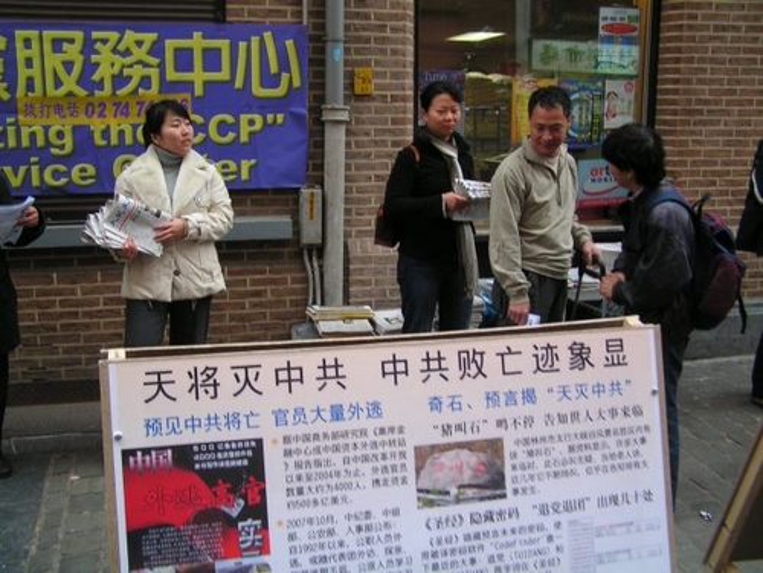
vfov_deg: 37.7
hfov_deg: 49.0
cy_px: 286
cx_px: 382
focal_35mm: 38
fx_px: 838
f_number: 2.8
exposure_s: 1/50
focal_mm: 6.3
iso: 50
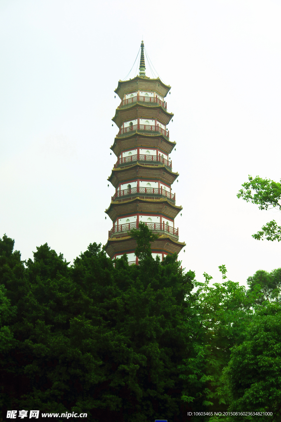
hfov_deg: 18.9
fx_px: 844
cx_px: 140
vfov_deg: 28.1
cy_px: 211
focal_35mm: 72
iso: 200
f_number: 5.6
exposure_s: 1/250
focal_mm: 48
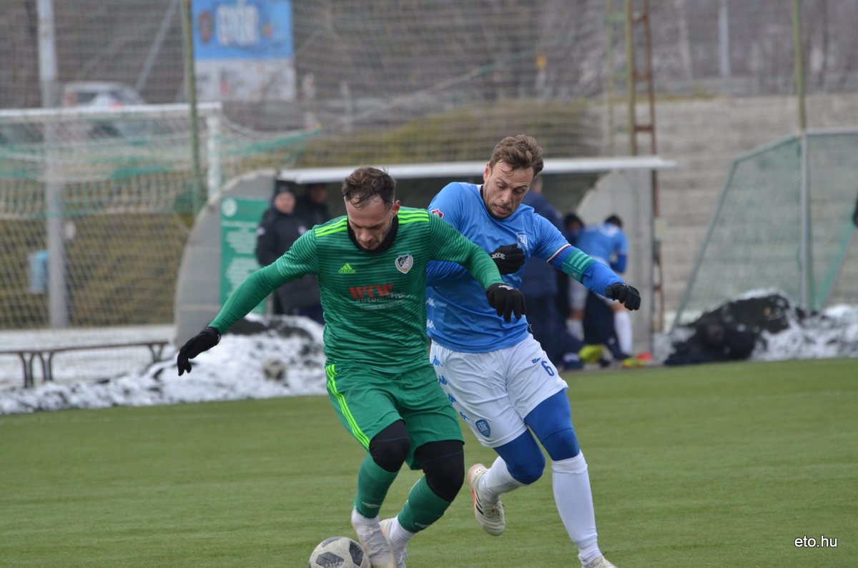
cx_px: 429
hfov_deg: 5.7
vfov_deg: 3.8
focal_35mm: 360
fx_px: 8563
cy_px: 284
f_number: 5.6
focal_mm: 240
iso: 500
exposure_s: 1/1250
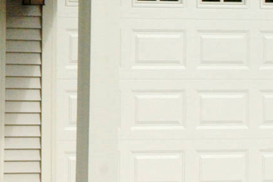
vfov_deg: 6.3
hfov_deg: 9.1
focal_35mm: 219
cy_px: 22
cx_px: -178
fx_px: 1656
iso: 1000
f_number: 14
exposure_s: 1/800
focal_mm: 29
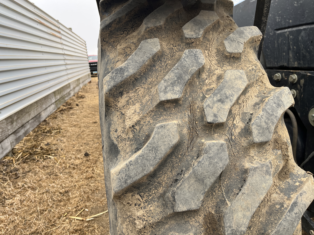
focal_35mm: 26
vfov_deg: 53.1
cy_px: 118
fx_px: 236
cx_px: 157
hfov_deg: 67.3
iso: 40
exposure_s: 1/285
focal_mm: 5.1
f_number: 1.6
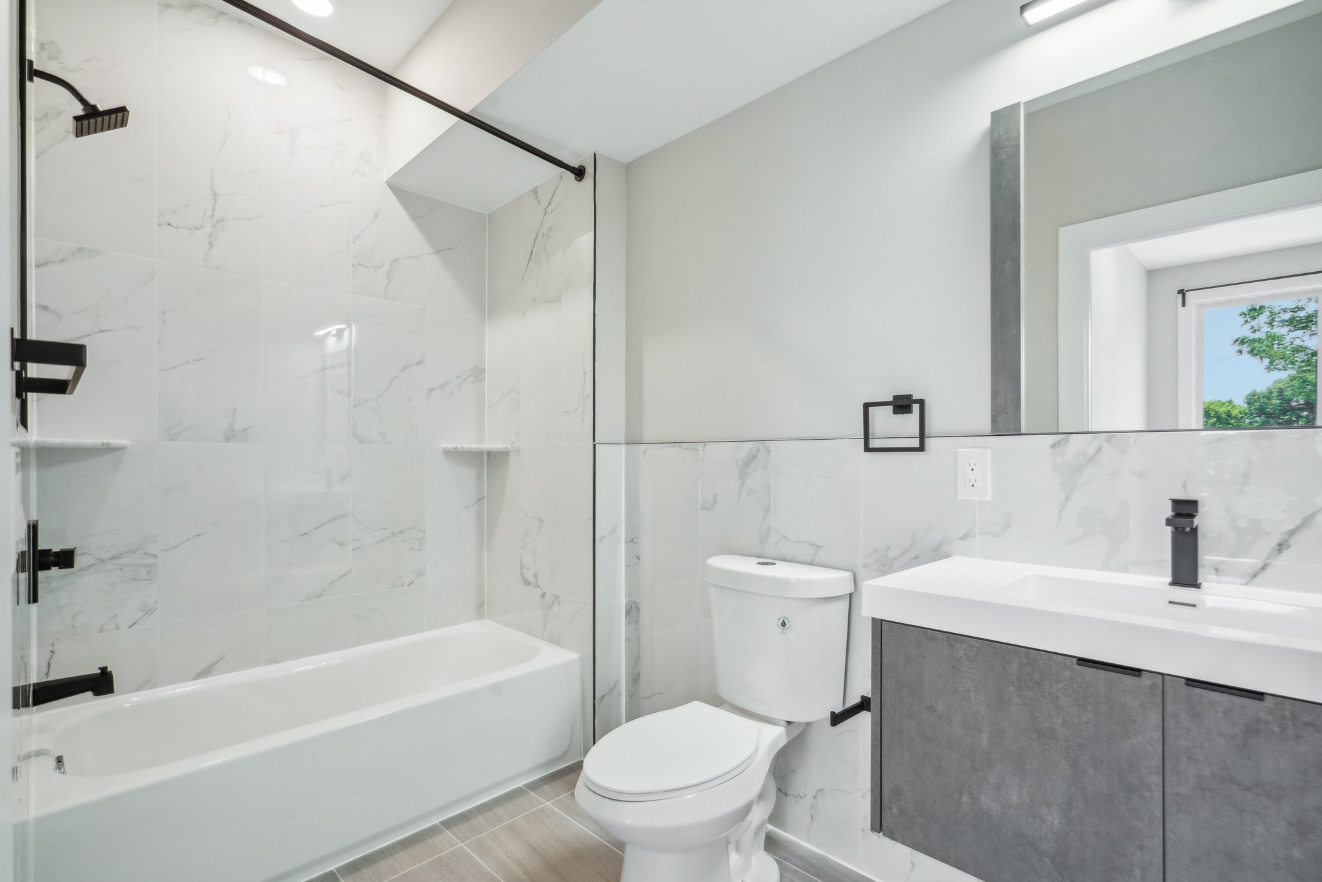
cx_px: 661
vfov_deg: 73.8
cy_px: 441
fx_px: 588
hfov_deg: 96.7
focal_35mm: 16
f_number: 8
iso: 400
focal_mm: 16
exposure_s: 1/5
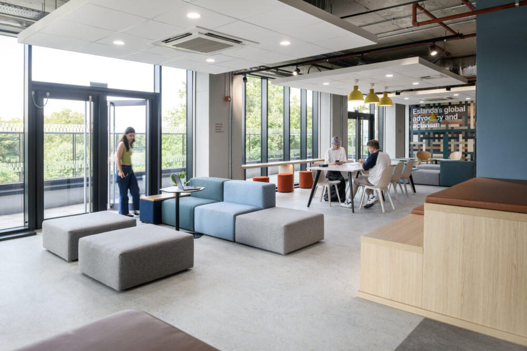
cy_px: 176
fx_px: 351
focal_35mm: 24
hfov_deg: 73.7
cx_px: 264
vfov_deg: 53.1
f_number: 11
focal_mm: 24
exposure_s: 1/13
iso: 200
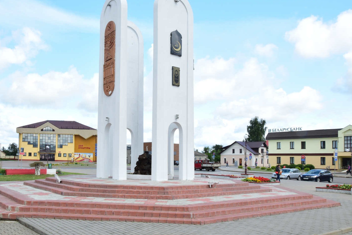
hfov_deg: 60.1
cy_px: 101
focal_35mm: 31
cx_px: 157
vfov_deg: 42.2
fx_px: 303
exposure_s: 1/60
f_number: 22
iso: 640
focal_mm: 18
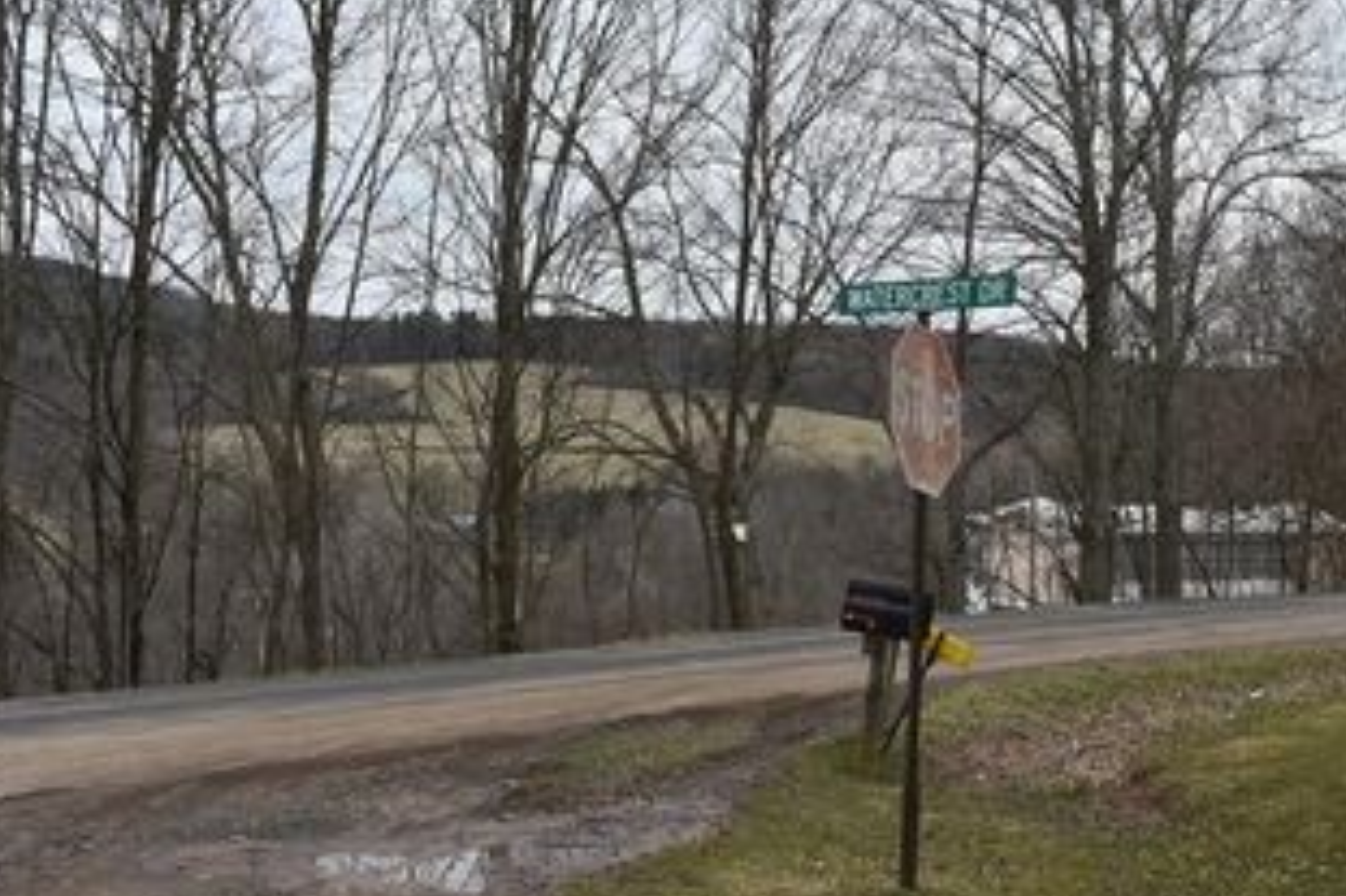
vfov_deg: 25.5
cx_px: 982
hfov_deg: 36.8
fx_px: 1980
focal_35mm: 53
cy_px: 400
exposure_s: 1/500
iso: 250
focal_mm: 22
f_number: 8
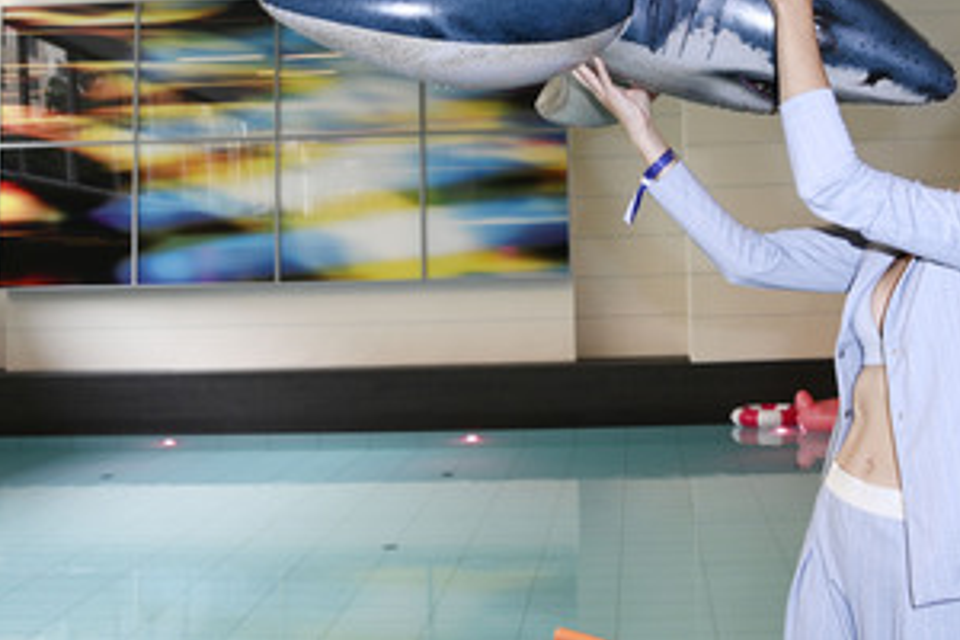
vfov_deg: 27.7
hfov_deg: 40.6
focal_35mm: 48
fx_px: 1280
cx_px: 642
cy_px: 163
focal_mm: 32
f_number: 5.6
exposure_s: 1/60
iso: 1000
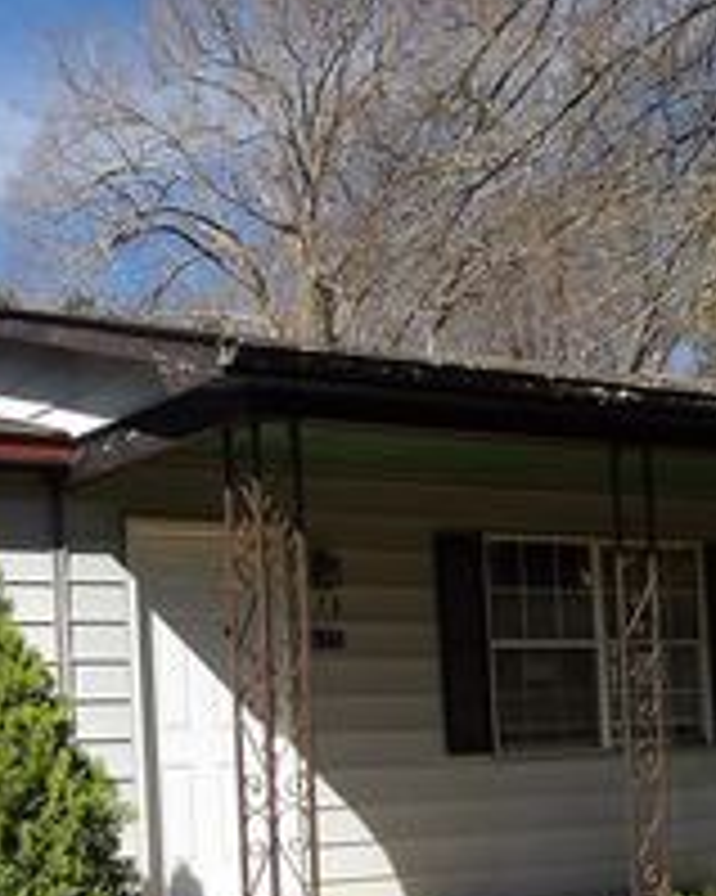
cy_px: 727
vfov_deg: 31.1
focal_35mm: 59
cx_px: -5
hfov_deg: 24.6
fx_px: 1564
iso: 100
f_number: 4.6
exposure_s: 1/556
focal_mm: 4.3
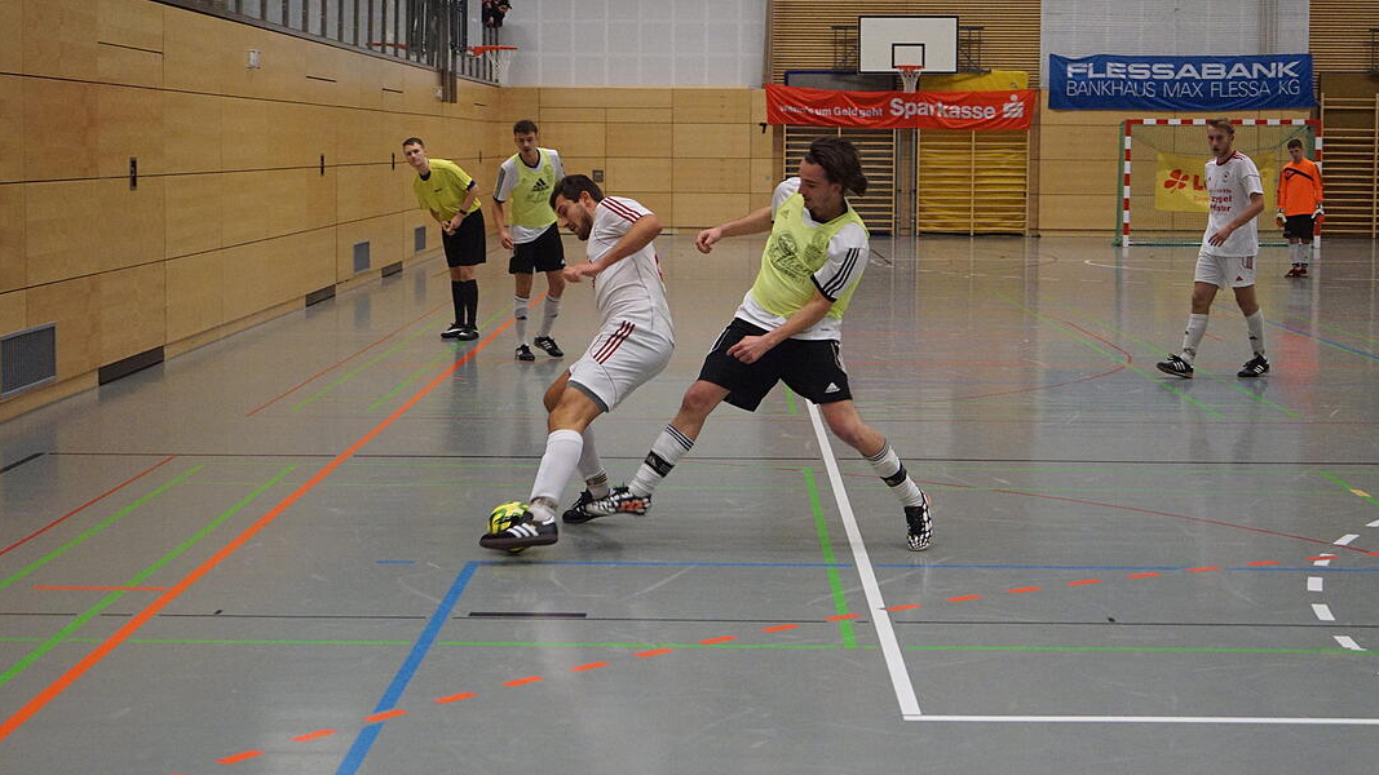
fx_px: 2615
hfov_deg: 29.5
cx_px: 694
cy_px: 340
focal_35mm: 72
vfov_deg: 16.9
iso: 3200
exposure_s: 1/250
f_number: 5.6
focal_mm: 45
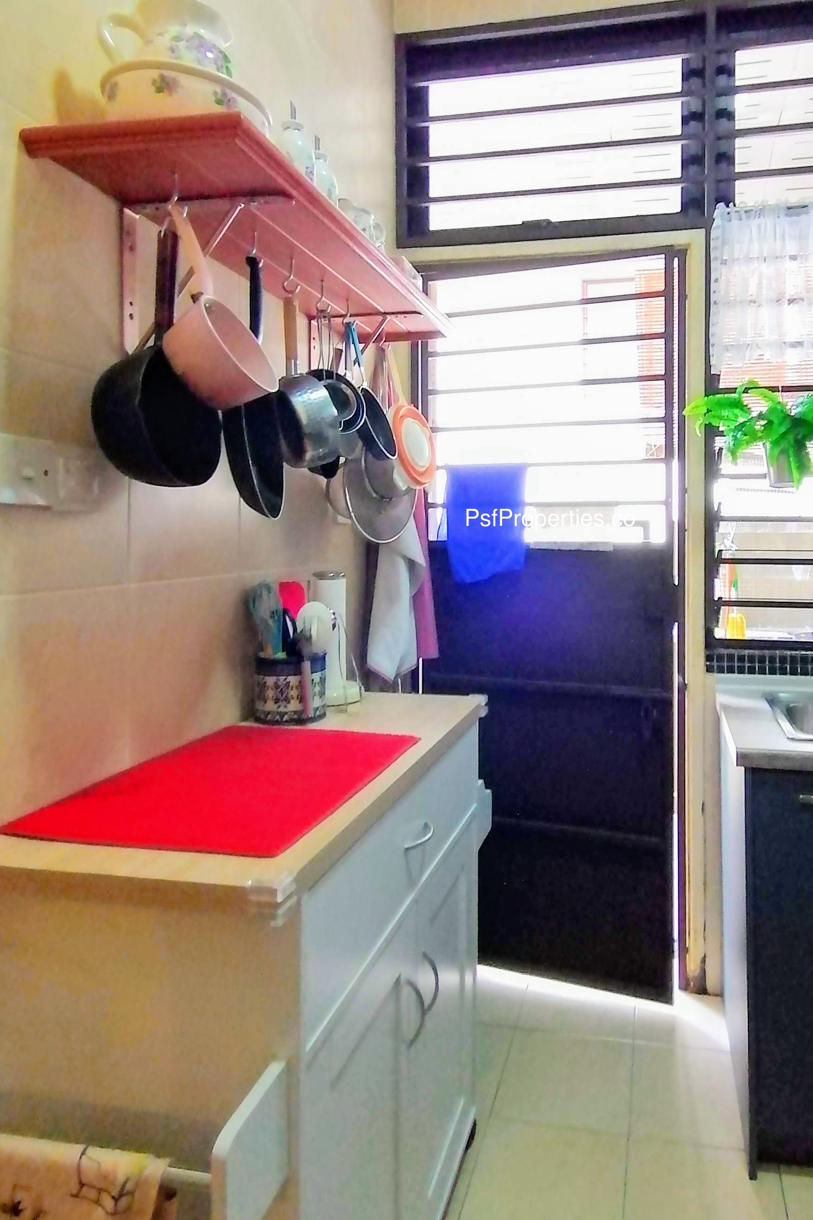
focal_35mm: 22
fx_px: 745
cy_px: 520
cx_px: 550
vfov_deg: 78.1
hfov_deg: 55.9
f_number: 2.4
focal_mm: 1.78
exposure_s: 1/33.3
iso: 250
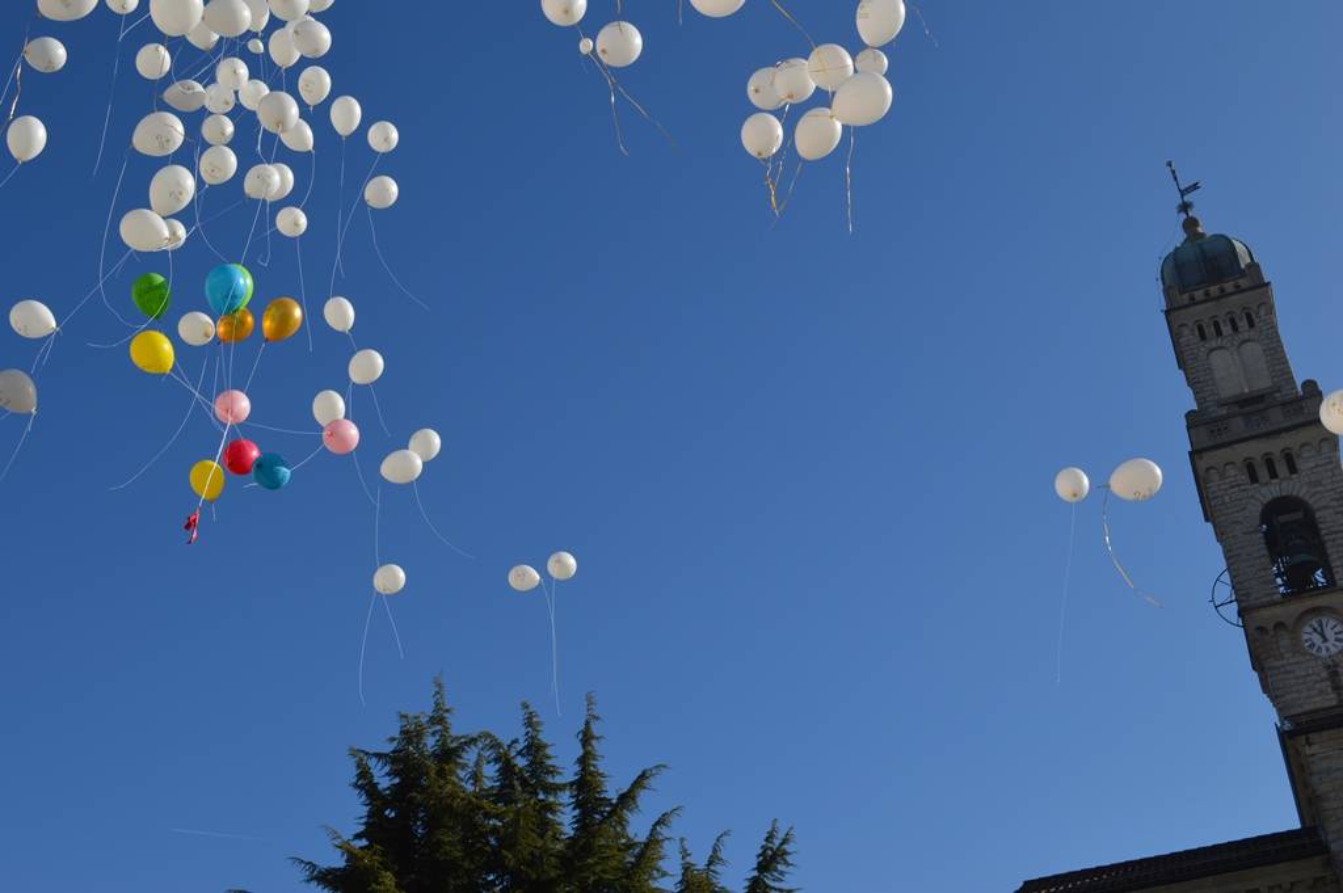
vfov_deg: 29.8
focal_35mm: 45
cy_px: 446
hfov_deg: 43.6
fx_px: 1677
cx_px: 672
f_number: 8
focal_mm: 30
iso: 100
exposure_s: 1/320
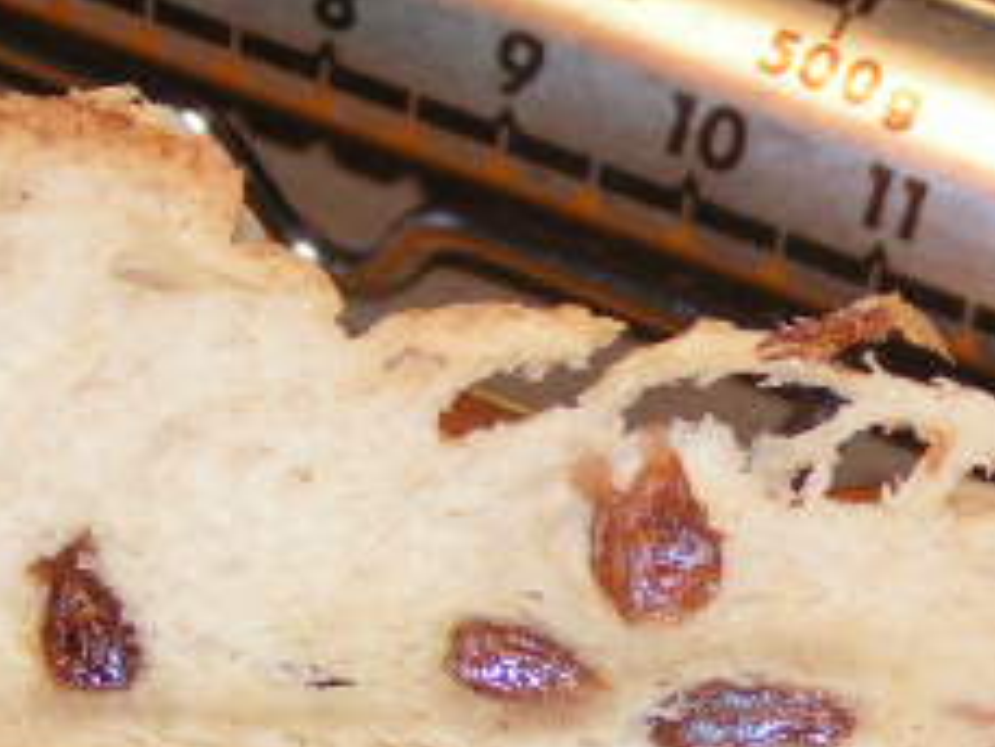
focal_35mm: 176
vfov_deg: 8.4
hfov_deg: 11.2
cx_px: 752
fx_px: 5062
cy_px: 656
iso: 200
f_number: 3.2
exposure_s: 1/60
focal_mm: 9.7
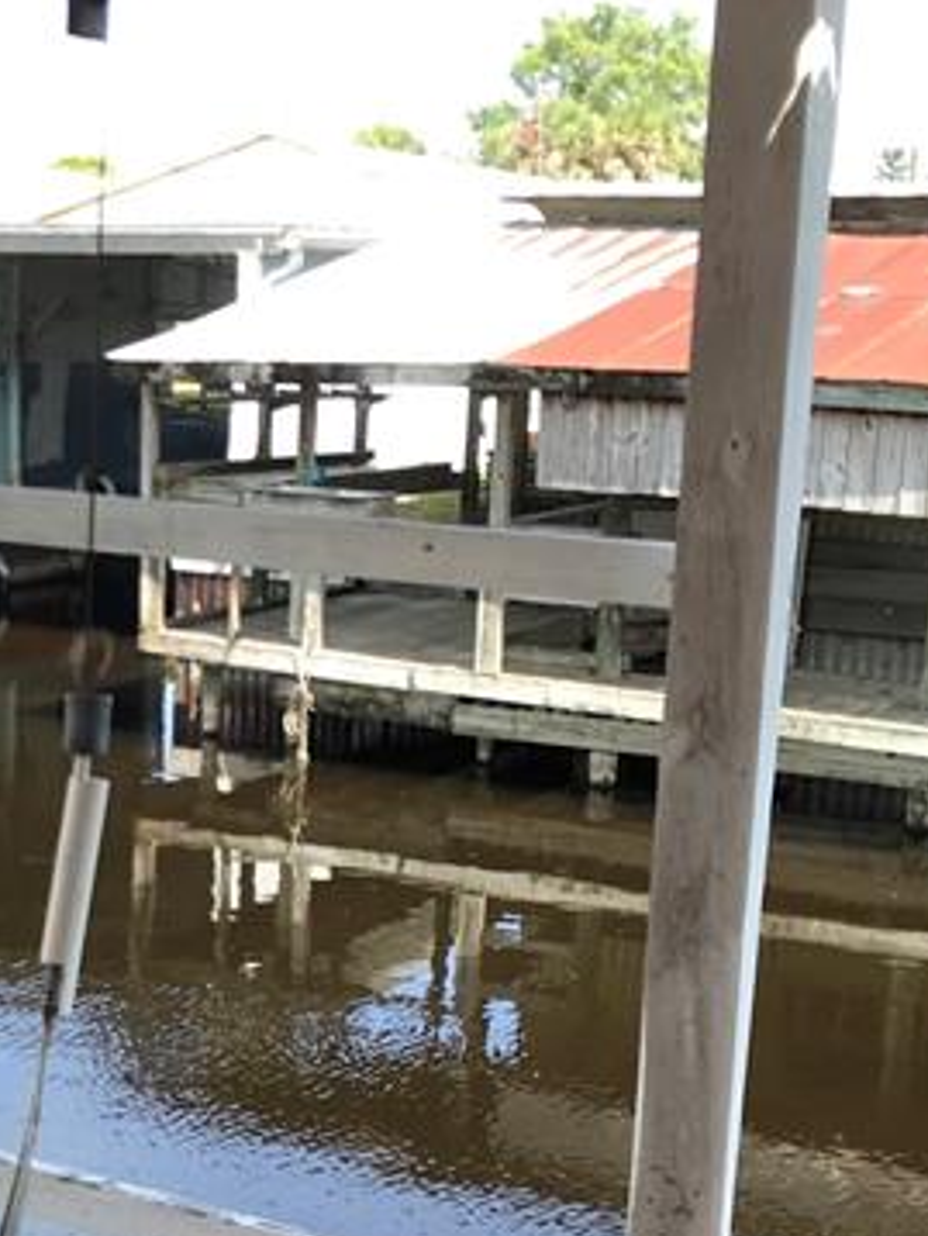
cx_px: 152
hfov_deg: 24.0
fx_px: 2142
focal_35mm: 60
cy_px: 818
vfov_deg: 31.9
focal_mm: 3.99
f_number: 1.8
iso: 20
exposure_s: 1/422
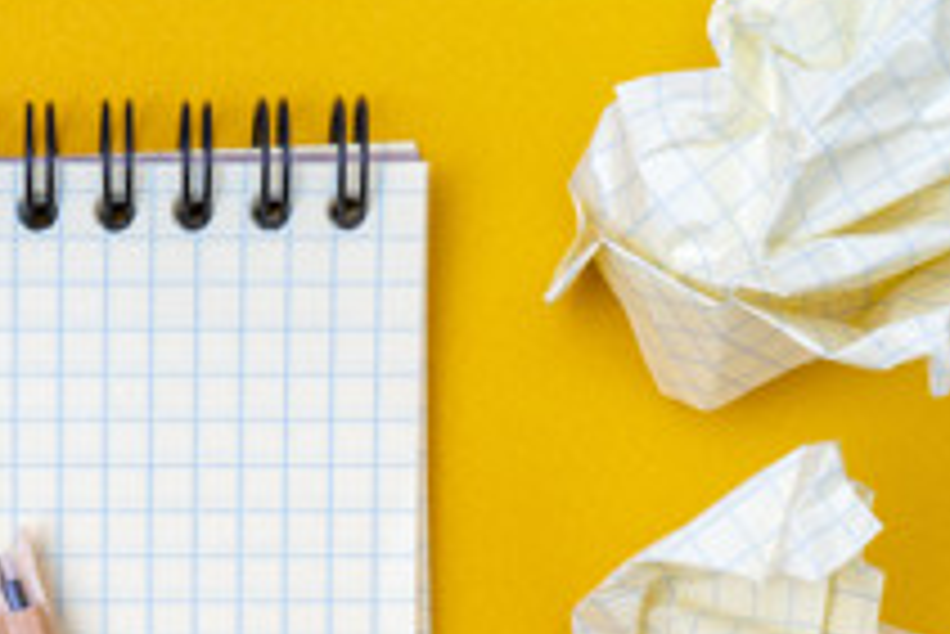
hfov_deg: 13.7
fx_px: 3908
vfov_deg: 9.1
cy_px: 906
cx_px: 18
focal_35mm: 148
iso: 50
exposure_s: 1/125
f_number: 10
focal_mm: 50
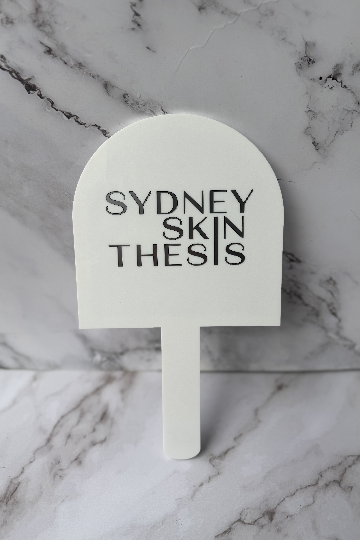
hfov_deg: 51.3
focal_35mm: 25
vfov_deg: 71.5
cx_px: 182
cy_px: 270
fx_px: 375
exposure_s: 1/499
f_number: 1.78
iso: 80
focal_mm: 6.76
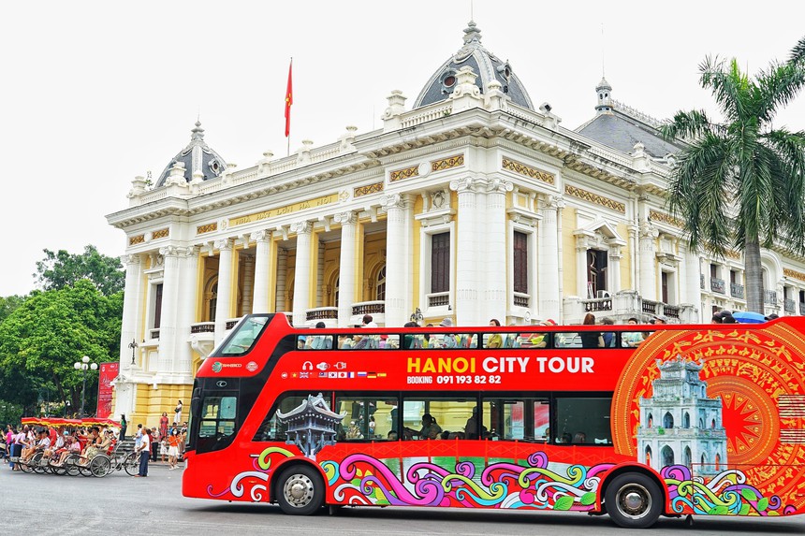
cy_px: 268
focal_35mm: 42
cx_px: 402
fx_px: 939
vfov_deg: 31.9
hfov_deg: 46.4
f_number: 4
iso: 100
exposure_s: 1/125
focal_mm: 28
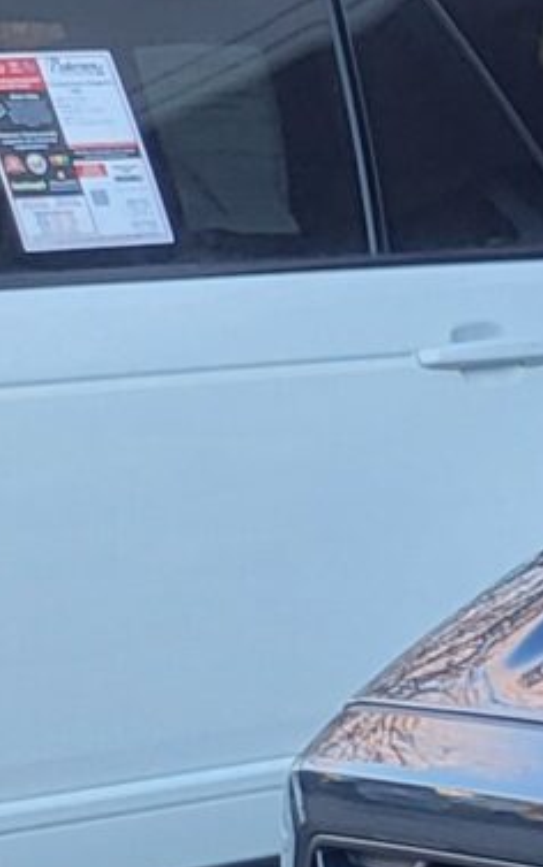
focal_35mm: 187
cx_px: 2611
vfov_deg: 10.9
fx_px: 4423
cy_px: 1187
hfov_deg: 5.5
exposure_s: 1/120
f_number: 1.8
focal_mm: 5.4
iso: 64
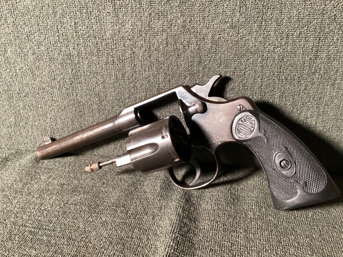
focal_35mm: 31
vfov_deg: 45.4
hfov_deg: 58.3
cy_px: 128
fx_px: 307
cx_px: 172
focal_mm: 3.3
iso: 400
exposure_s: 1/40
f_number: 2.4
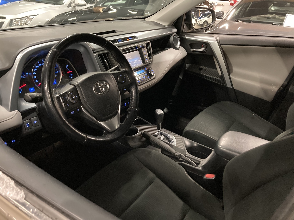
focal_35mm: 28
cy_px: 110
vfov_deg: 49.7
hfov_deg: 63.4
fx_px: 238
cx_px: 147
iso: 640
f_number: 1.8
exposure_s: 1/23
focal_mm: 3.99
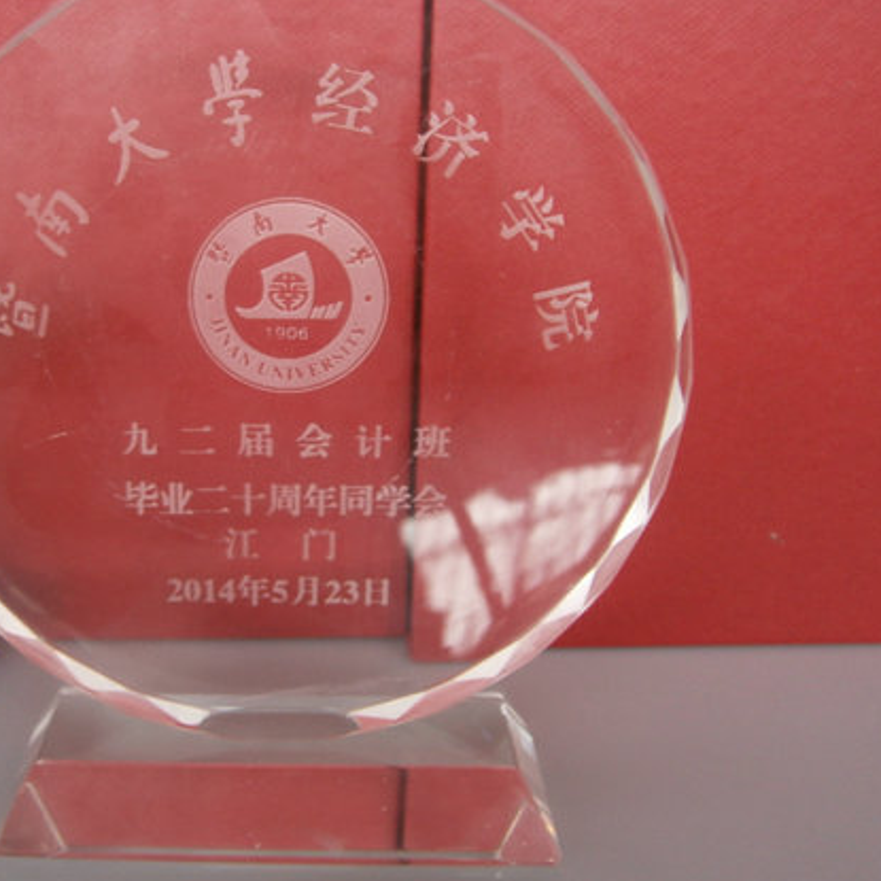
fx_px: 1037
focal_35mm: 36
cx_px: 255
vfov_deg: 46.0
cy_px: 412
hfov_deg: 44.9
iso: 125
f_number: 2.8
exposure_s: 1/13
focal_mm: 4.7
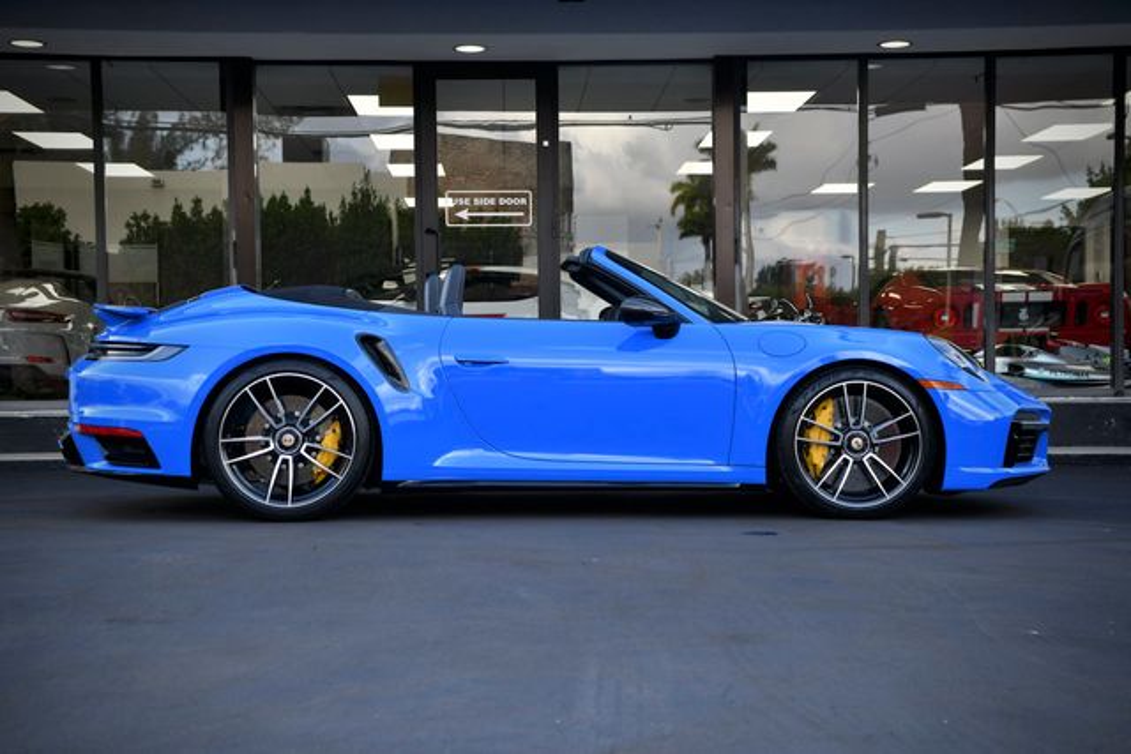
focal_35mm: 65
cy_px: 377
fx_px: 2042
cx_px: 566
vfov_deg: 20.9
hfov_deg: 31.0
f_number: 6.3
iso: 400
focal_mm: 65
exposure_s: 1/200
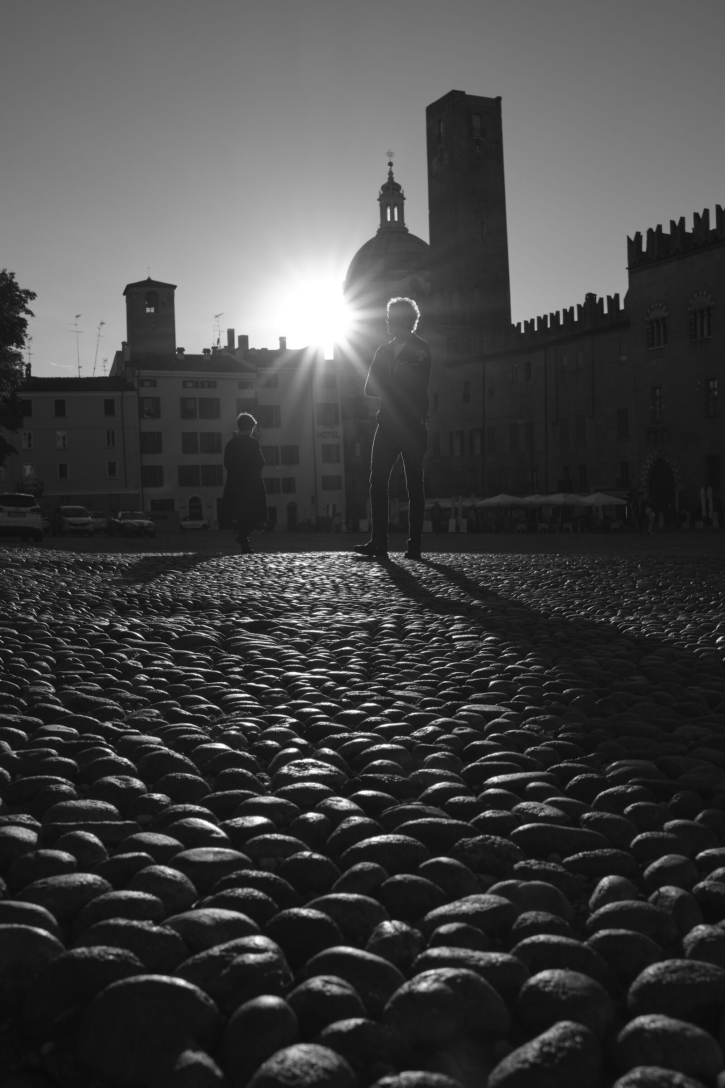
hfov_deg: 37.9
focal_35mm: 35
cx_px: 362
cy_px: 544
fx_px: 1057
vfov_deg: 54.4
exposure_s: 1/250
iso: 125
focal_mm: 23
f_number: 8
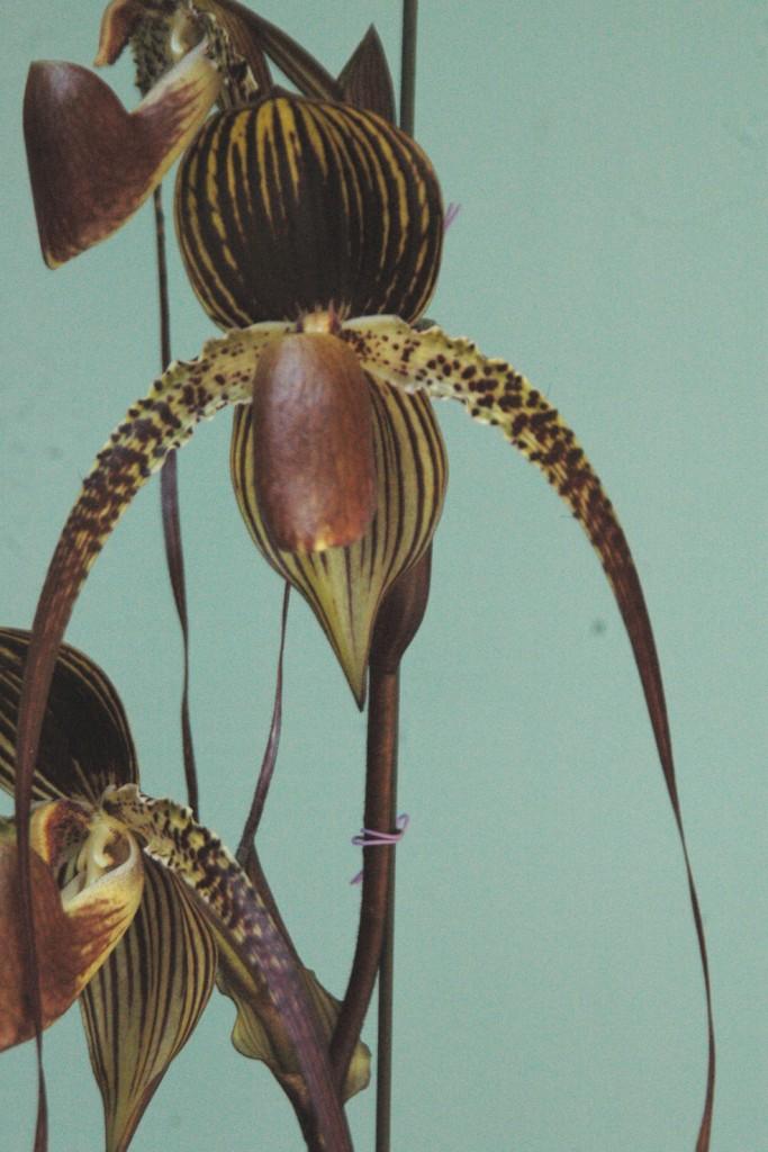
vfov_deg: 10.5
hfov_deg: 7.0
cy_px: 576
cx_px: 384
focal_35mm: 195
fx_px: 6237
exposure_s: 1/800
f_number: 7.1
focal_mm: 130
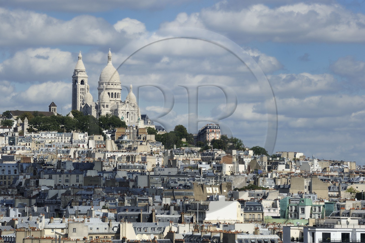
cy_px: 122
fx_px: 1722
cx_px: 182
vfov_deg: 8.1
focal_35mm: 170
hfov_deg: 12.1
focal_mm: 170
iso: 200
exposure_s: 1/250
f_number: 14
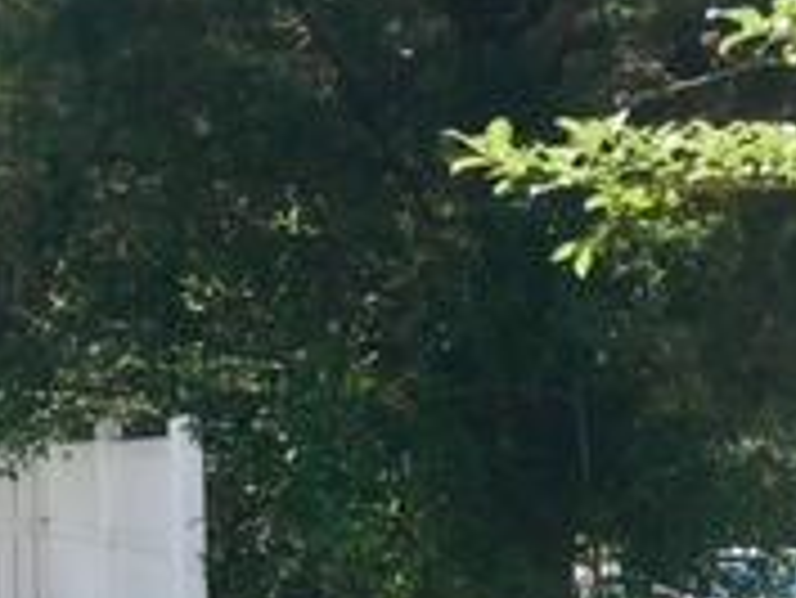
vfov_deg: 14.1
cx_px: -301
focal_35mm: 105
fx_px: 2416
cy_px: 445
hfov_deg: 17.3
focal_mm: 4.15
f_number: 2.2
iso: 25
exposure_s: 1/1083
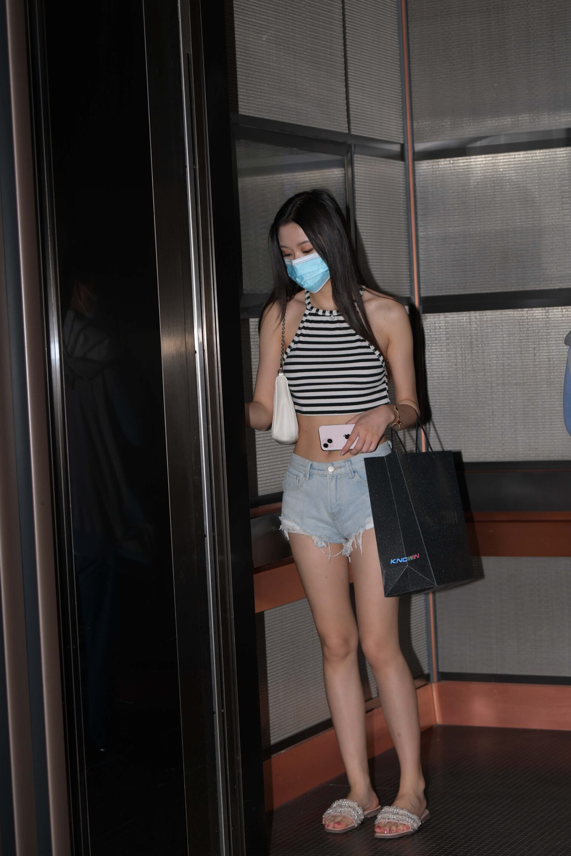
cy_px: 397
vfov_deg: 25.7
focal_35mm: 79
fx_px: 1879
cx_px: 320
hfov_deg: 17.3
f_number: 4
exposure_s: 1/200
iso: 200
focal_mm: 70
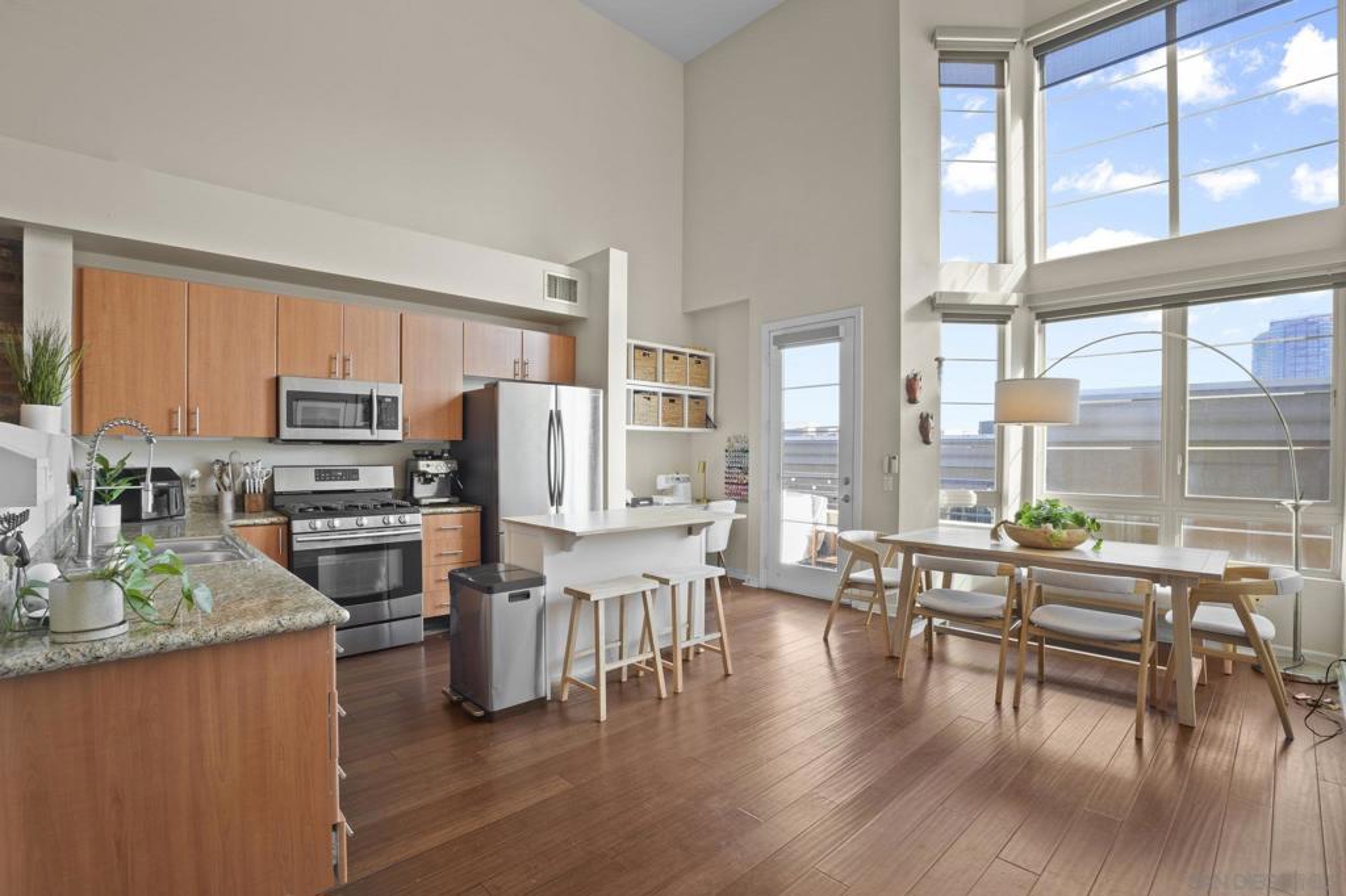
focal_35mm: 16
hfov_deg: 97.1
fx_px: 594
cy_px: 448
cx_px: 673
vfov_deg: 74.1
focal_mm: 10.6
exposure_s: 1
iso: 100
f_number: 8
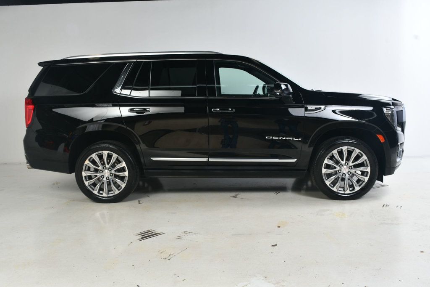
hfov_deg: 55.8
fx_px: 406
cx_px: 215
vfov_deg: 38.9
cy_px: 144
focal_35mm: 34
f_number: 10
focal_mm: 23
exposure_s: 1/160
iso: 100
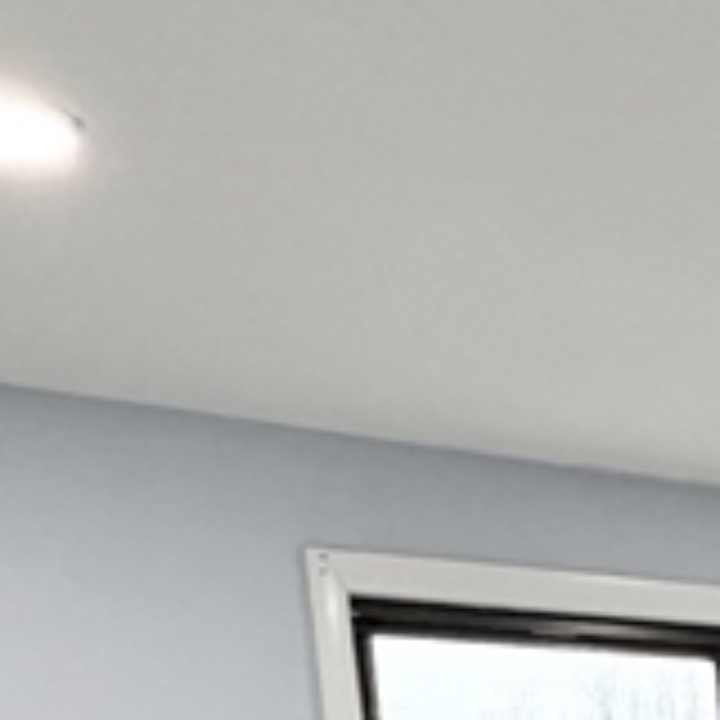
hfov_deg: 18.7
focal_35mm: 79
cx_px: 1156
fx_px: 1859
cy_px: 1246
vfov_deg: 18.0
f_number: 2.2
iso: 160
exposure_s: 1/120
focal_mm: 2.22
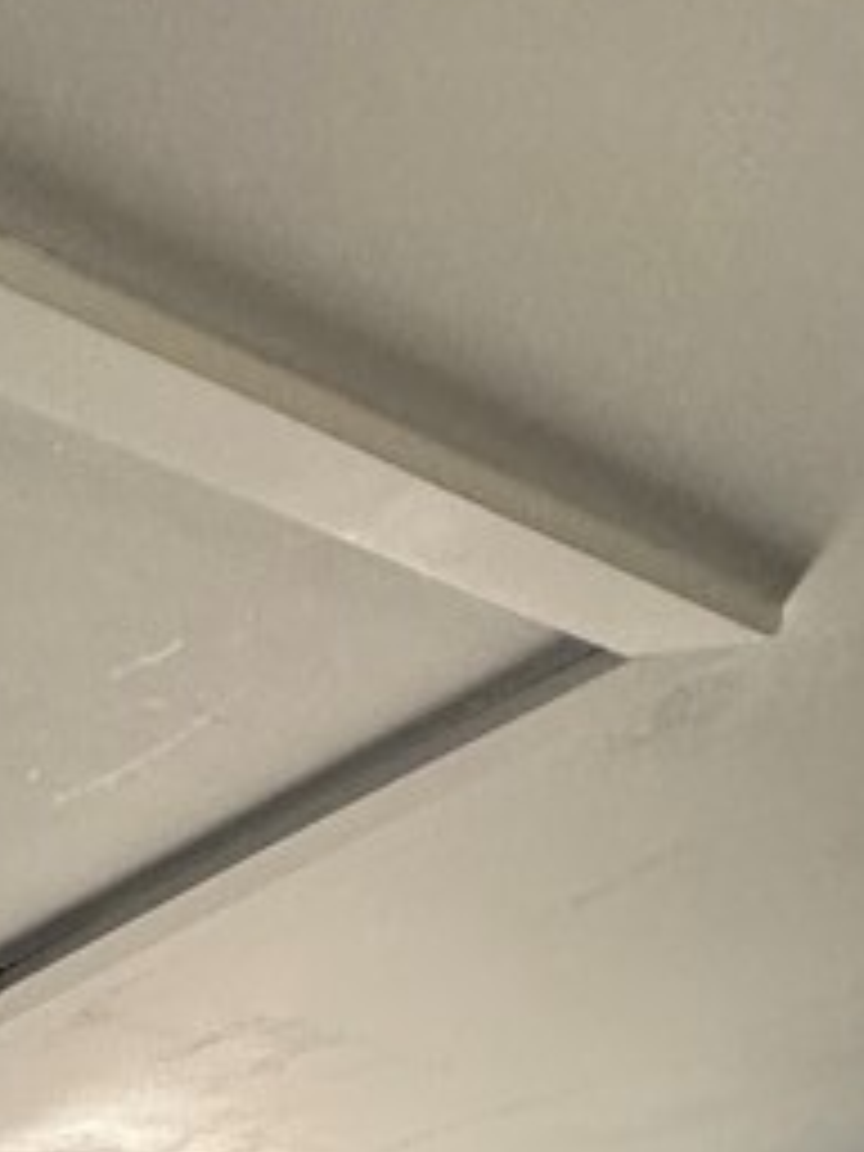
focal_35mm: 56
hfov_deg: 19.7
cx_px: -670
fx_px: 1864
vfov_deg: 20.7
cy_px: 2169
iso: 500
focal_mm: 2.22
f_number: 2.2
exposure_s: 1/60
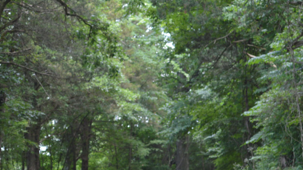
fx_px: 1487
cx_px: 87
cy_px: 100
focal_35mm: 185
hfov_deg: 11.6
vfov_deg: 6.6
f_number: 5.6
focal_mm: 55
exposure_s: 1/60
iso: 400
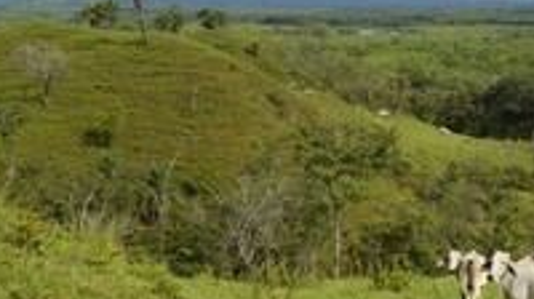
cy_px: 125
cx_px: 461
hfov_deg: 27.4
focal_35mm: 75
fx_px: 1061
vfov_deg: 16.0
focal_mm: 34
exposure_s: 1/320
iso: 200
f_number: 13
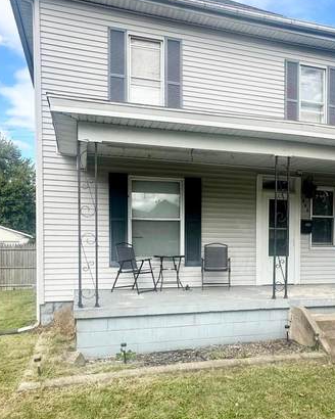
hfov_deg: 45.4
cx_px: 209
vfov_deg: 55.0
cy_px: 263
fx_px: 397
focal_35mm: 32
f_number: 2.2
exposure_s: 1/1024
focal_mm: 2.22
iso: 40
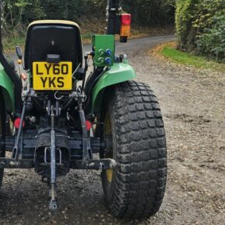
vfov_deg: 36.3
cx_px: 48
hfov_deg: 35.7
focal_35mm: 46
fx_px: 338
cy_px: 70
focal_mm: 5.4
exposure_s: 1/190
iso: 25
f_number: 1.8
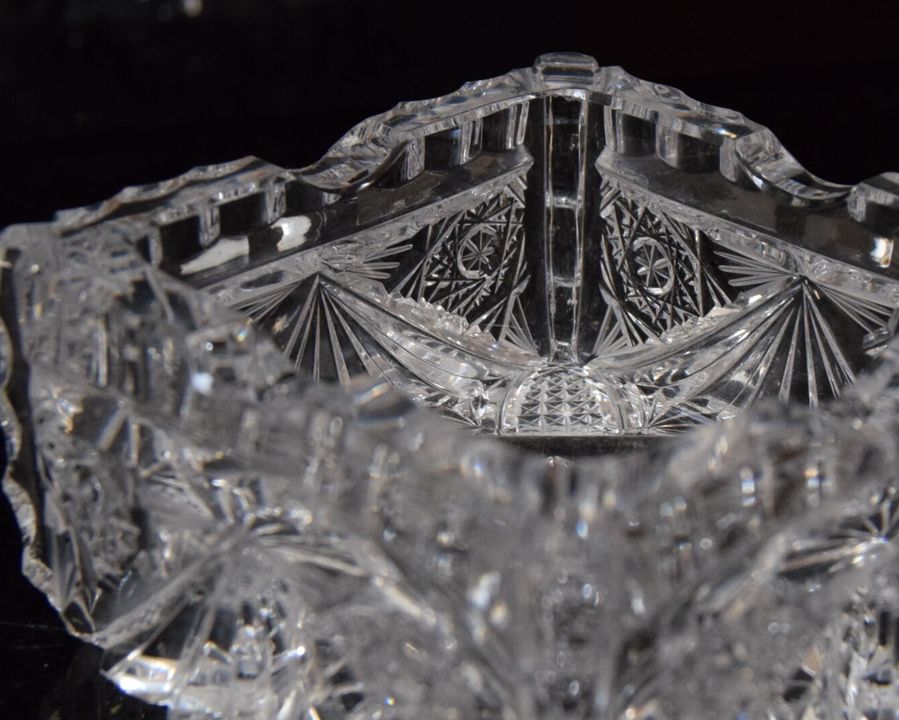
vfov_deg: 16.2
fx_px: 2528
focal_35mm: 95
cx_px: 565
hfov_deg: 20.1
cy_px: 377
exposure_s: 1/160
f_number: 6.3
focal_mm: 30
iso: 1600
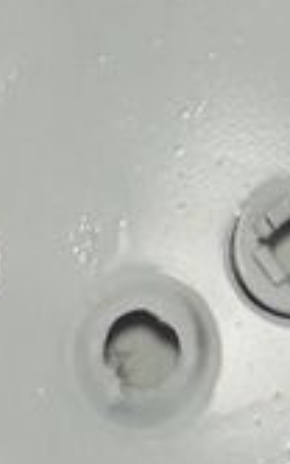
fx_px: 1881
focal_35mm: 149
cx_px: 236
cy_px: -545
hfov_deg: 8.8
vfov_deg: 12.0
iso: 100
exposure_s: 1/200
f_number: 3.5
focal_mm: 4.6
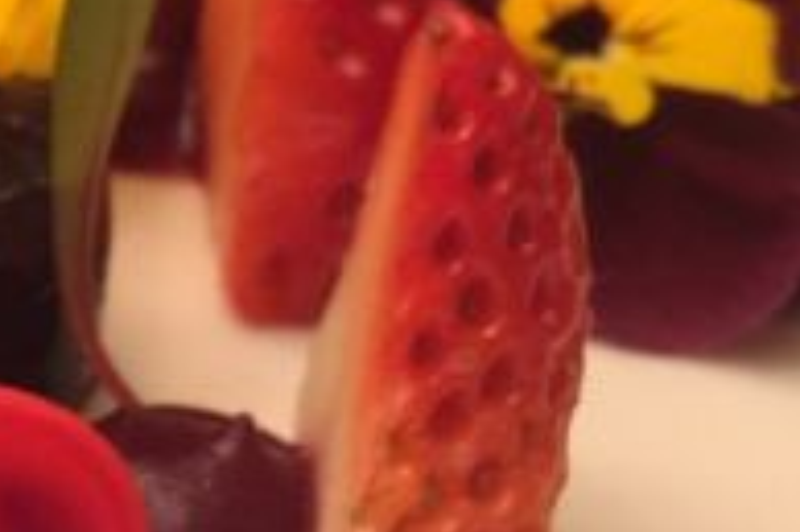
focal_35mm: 109
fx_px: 2420
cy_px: 402
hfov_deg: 17.5
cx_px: -260
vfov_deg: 12.5
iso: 125
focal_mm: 4.15
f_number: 2.2
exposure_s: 1/17
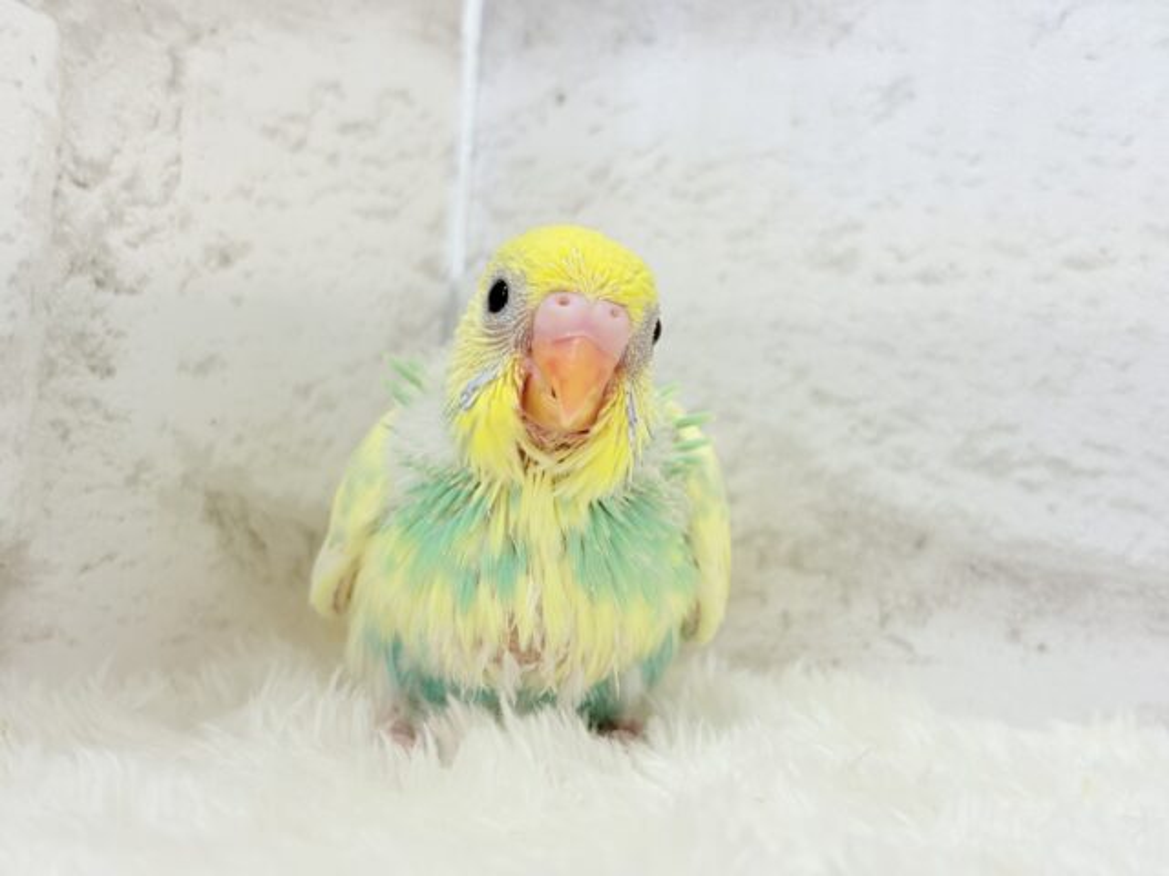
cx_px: 584
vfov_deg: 28.0
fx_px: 1756
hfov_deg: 36.8
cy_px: 438
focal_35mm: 52
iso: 50
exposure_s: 1/50
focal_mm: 5.96
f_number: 1.6
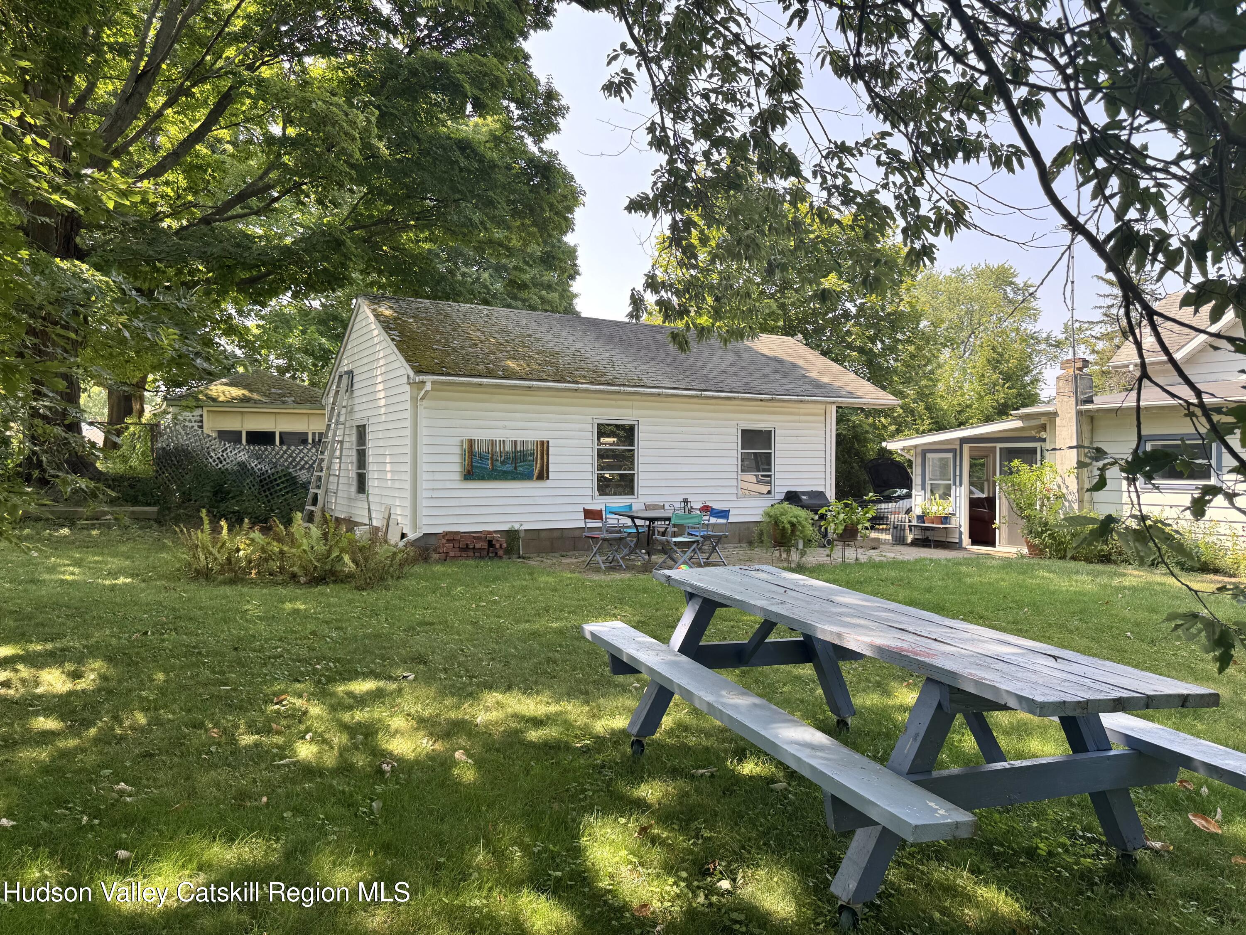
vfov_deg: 56.8
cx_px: 623
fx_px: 864
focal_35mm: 24
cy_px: 468
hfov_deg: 71.6
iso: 80
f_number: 1.78
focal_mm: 6.76
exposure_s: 1/633
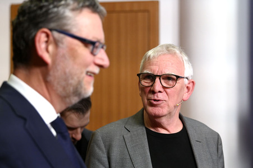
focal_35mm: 95
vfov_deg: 14.4
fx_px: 667
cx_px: 126
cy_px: 84
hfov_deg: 21.5
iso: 4000
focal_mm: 95
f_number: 4
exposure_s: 1/1250
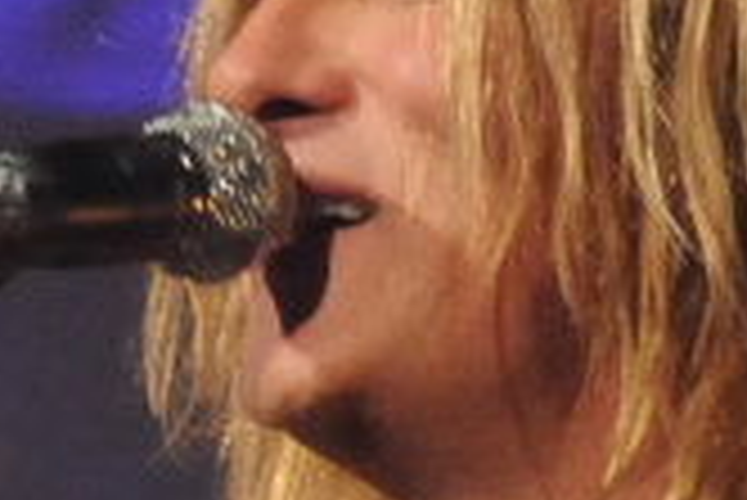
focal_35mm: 1540
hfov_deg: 1.3
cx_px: -436
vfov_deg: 0.9
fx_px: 31982
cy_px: 887
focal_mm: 200
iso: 5000
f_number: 8
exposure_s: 1/60
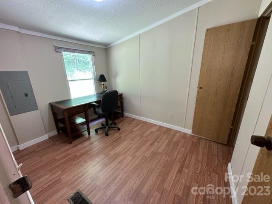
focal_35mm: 14
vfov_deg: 85.7
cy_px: 102
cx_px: 136
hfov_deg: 102.1
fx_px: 110
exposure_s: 1/60
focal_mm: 2.22
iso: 320
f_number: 2.2
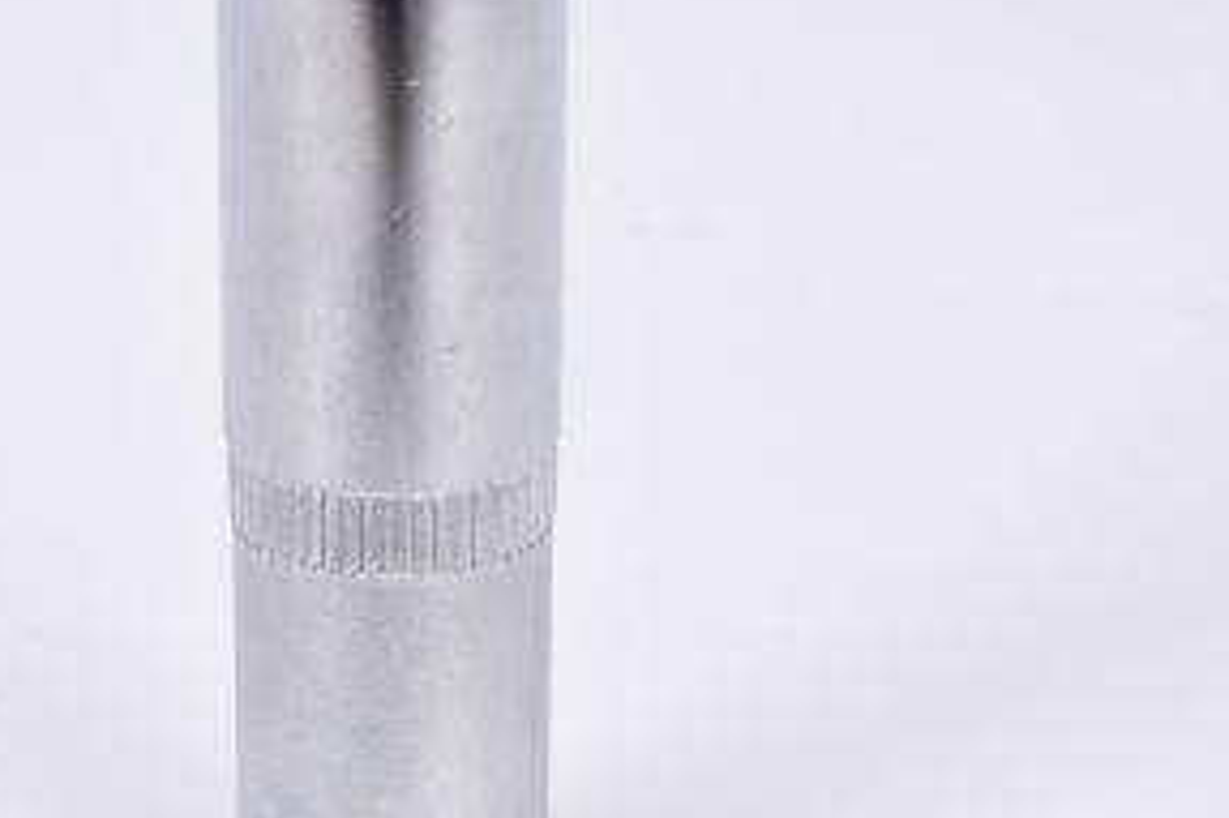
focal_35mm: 143
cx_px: 392
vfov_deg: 9.6
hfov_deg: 14.3
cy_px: 407
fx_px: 4879
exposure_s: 1/125
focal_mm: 50
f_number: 18
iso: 250
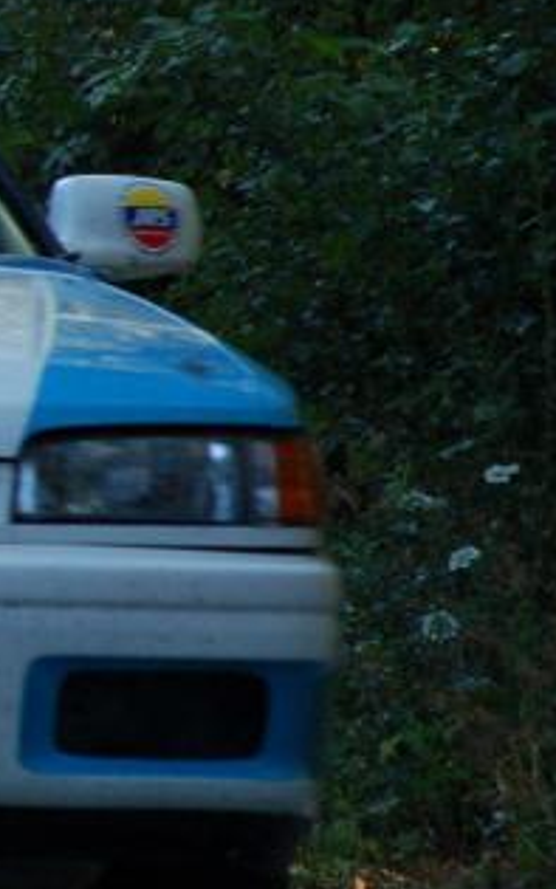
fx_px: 18054
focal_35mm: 745
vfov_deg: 2.8
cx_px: -564
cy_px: 250
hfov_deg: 1.8
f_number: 5.3
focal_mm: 150
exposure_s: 1/320
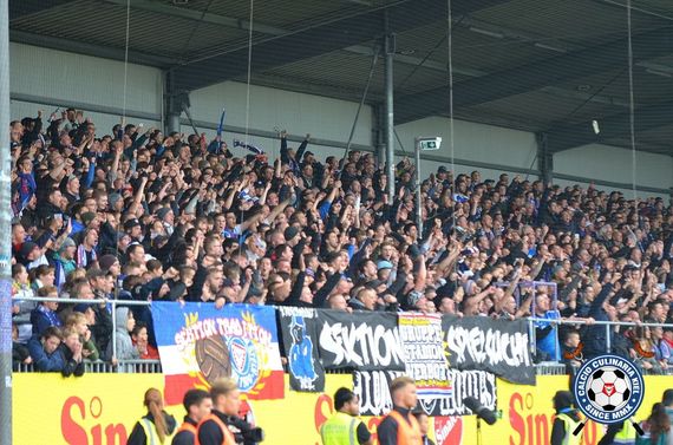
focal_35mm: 158
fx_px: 2937
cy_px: 222
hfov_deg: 13.1
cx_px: 336
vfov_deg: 8.7
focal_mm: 105
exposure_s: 1/800
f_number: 3.2
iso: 800
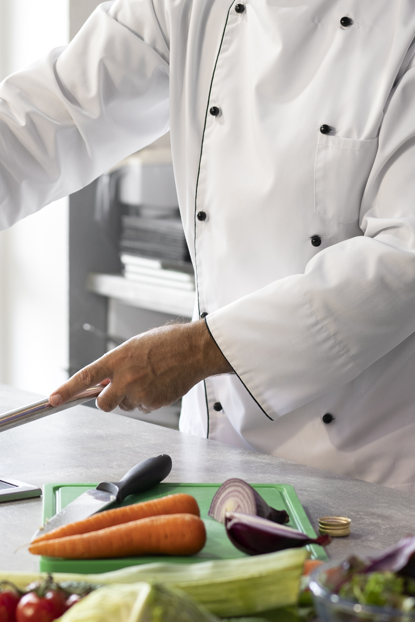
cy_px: 242
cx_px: 110
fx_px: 1971
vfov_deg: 17.9
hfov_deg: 12.0
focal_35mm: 114
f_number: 3.2
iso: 400
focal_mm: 55
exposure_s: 1/125
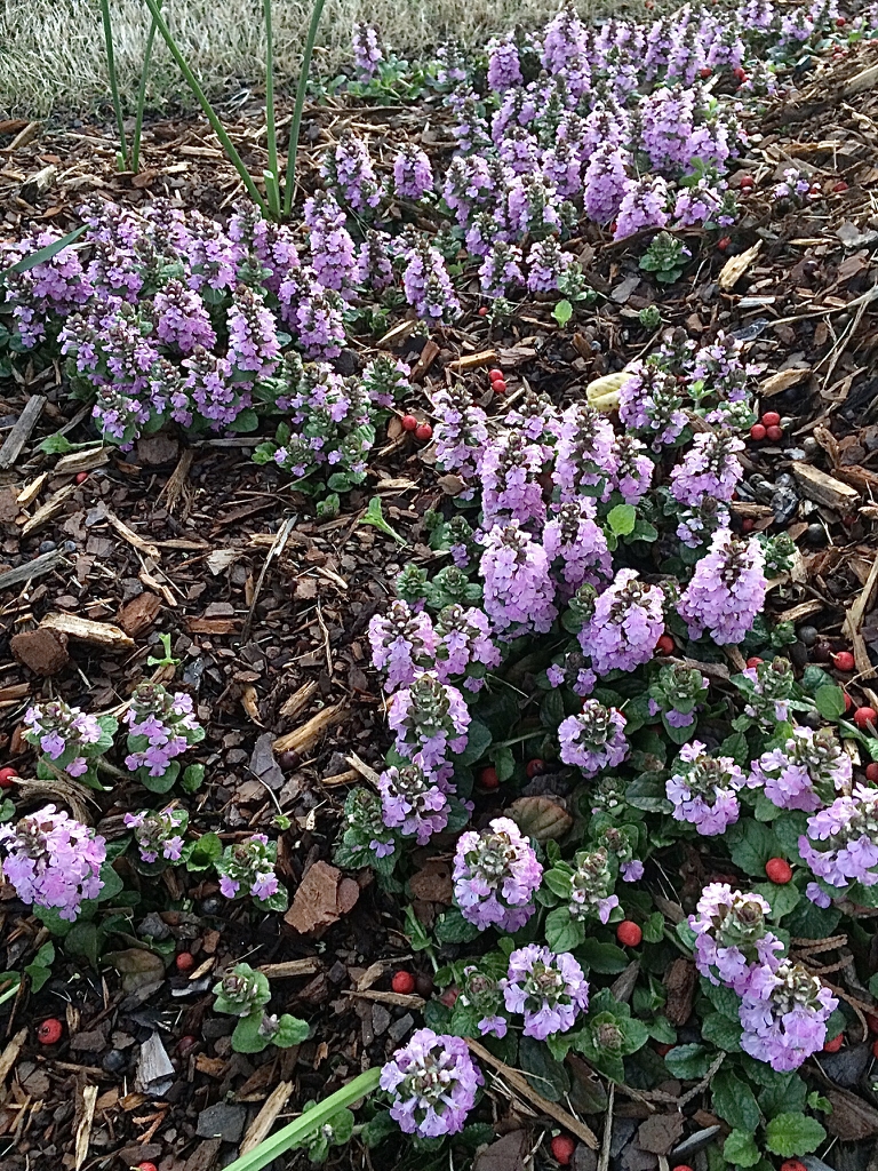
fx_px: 981
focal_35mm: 29
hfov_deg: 48.2
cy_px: 586
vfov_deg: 61.7
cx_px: 439
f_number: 2.2
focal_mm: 4.15
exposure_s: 1/30
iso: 160
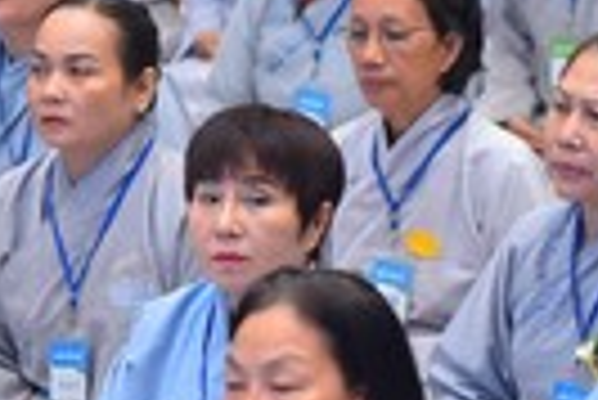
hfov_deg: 4.9
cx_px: 985
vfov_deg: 3.3
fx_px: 6884
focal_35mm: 414
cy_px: 429
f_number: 3.2
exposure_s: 1/80
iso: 400
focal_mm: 85
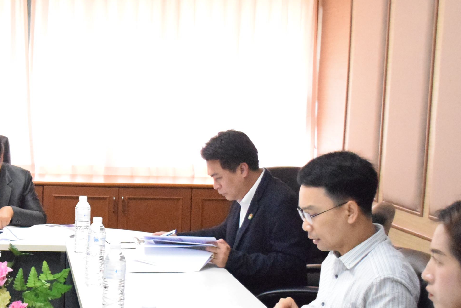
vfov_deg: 16.1
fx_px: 1076
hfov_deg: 23.4
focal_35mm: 84
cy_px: 250
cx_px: 31
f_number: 4
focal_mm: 24
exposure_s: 1/400
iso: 12800
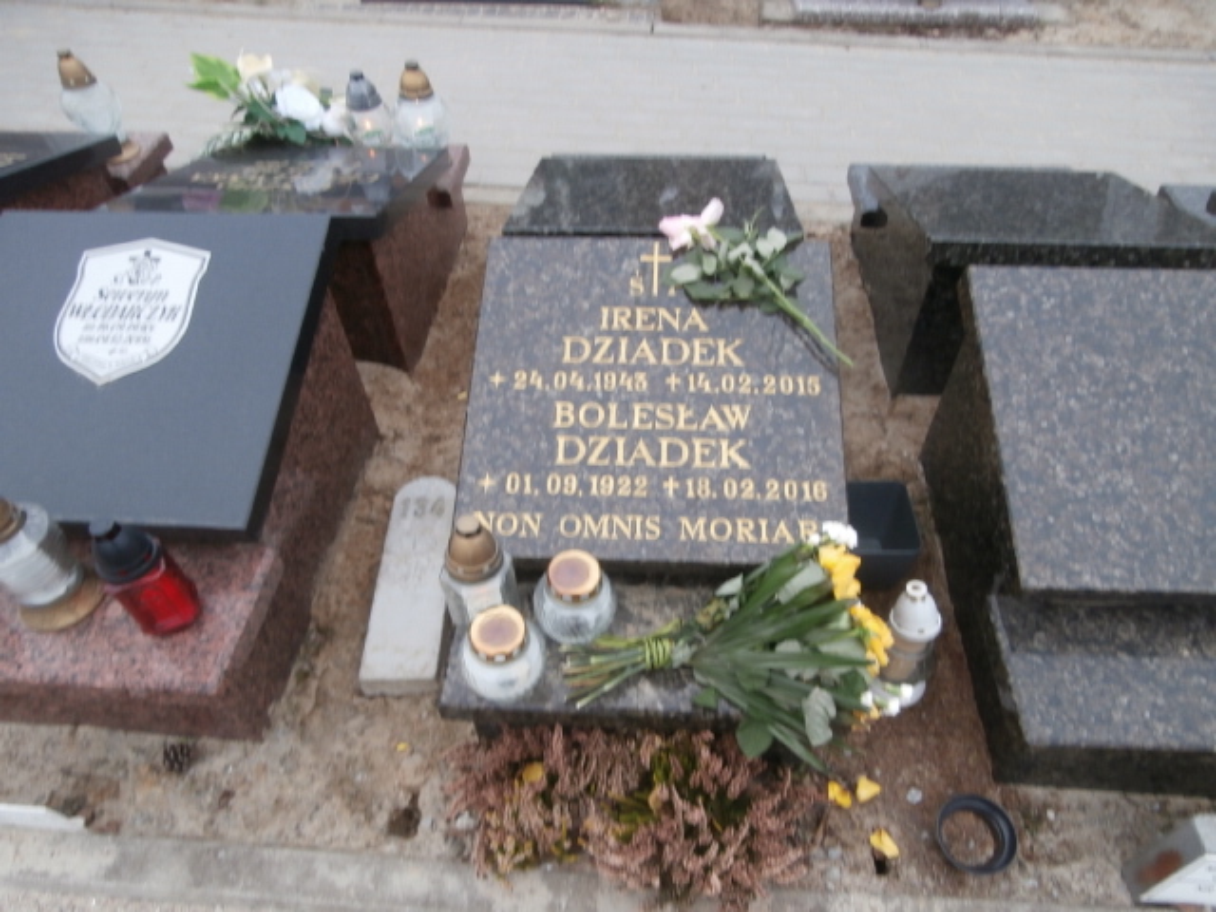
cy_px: 456
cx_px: 608
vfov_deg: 56.8
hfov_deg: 71.6
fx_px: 843
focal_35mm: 24
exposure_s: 1/100
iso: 100
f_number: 3
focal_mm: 4.2
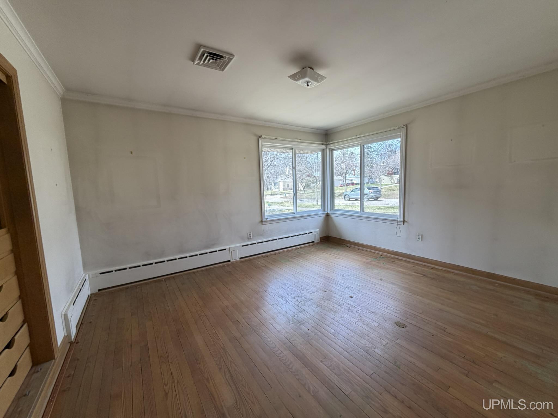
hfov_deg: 102.1
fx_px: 226
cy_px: 209
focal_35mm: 14
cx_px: 279
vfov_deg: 85.7
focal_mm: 2.22
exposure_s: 1/121
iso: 125
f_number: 2.2
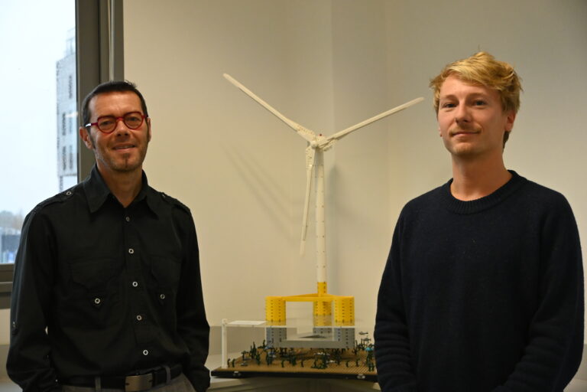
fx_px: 819
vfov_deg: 26.9
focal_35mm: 50
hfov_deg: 39.4
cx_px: 294
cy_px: 196
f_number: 4
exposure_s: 1/250
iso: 2000
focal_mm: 33.5
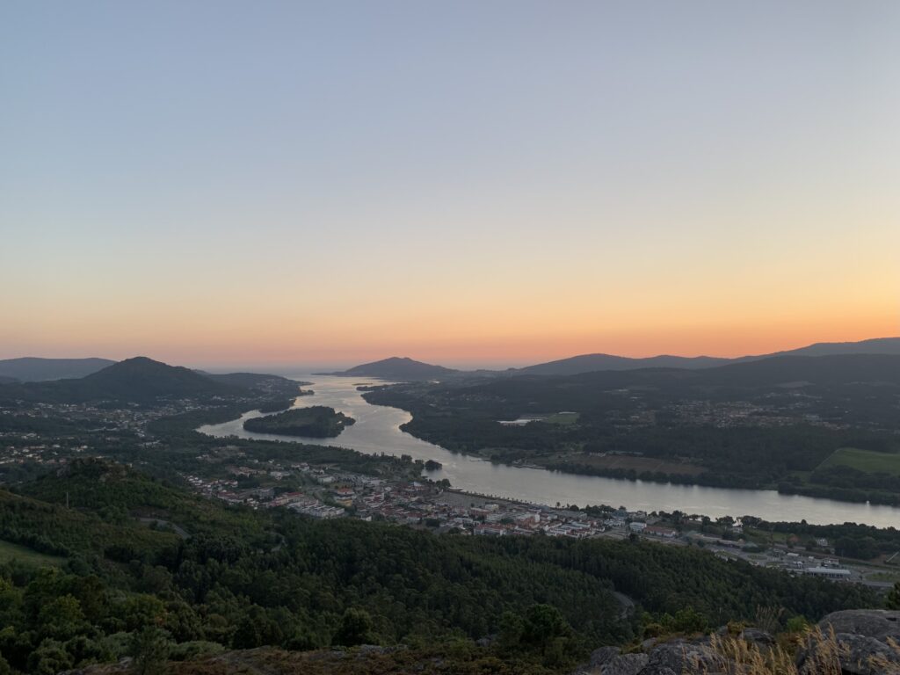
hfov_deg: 67.3
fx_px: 676
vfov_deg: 53.1
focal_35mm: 26
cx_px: 450
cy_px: 338
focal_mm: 4.25
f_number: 1.8
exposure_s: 1/277
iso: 25
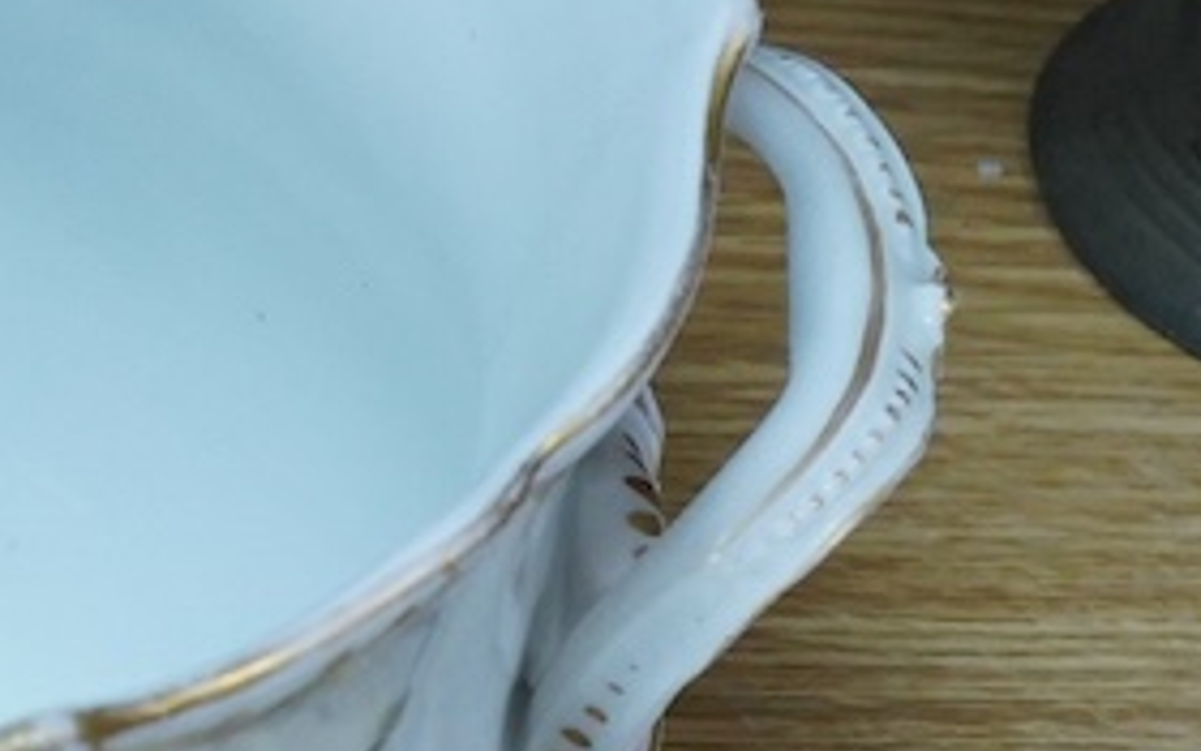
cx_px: -371
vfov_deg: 7.1
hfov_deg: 11.1
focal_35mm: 184
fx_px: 6023
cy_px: 463
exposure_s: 1/100
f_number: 14
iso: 2500
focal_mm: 30
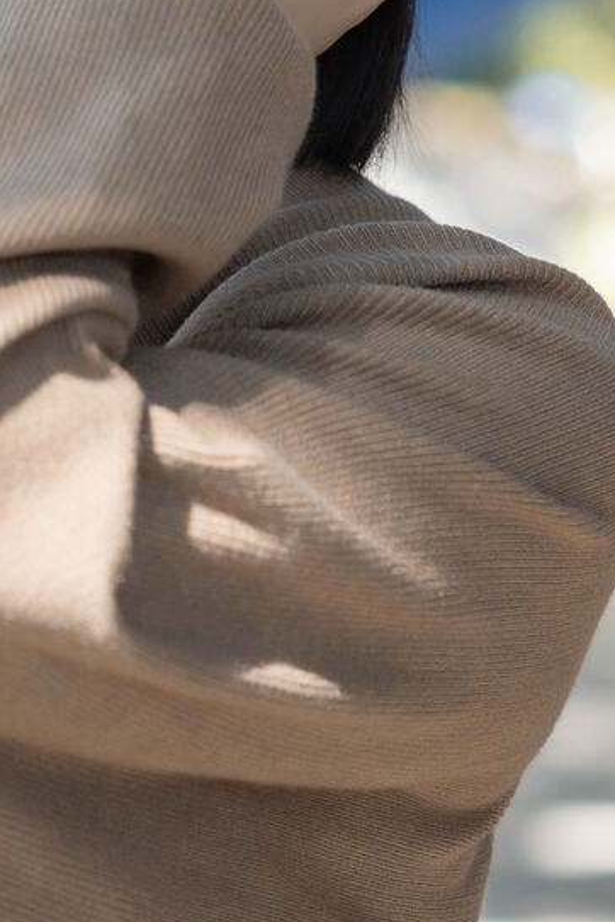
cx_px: -42
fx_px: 5945
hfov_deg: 5.9
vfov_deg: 8.8
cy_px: -109
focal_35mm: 232
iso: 100
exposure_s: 1/60
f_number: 2.8
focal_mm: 70
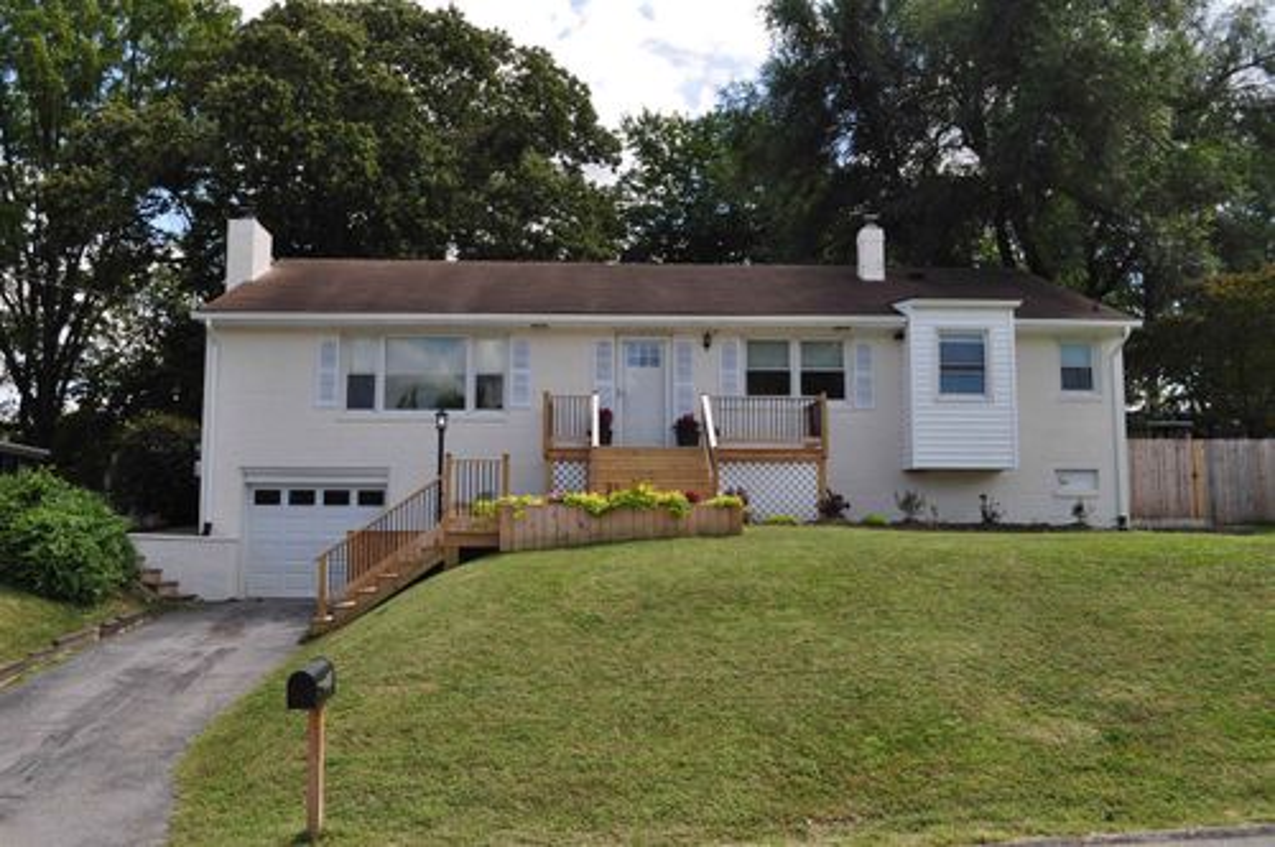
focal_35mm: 33
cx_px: 638
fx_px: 1167
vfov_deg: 39.9
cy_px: 424
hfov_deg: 57.3
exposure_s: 1/250
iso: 200
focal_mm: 22
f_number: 10
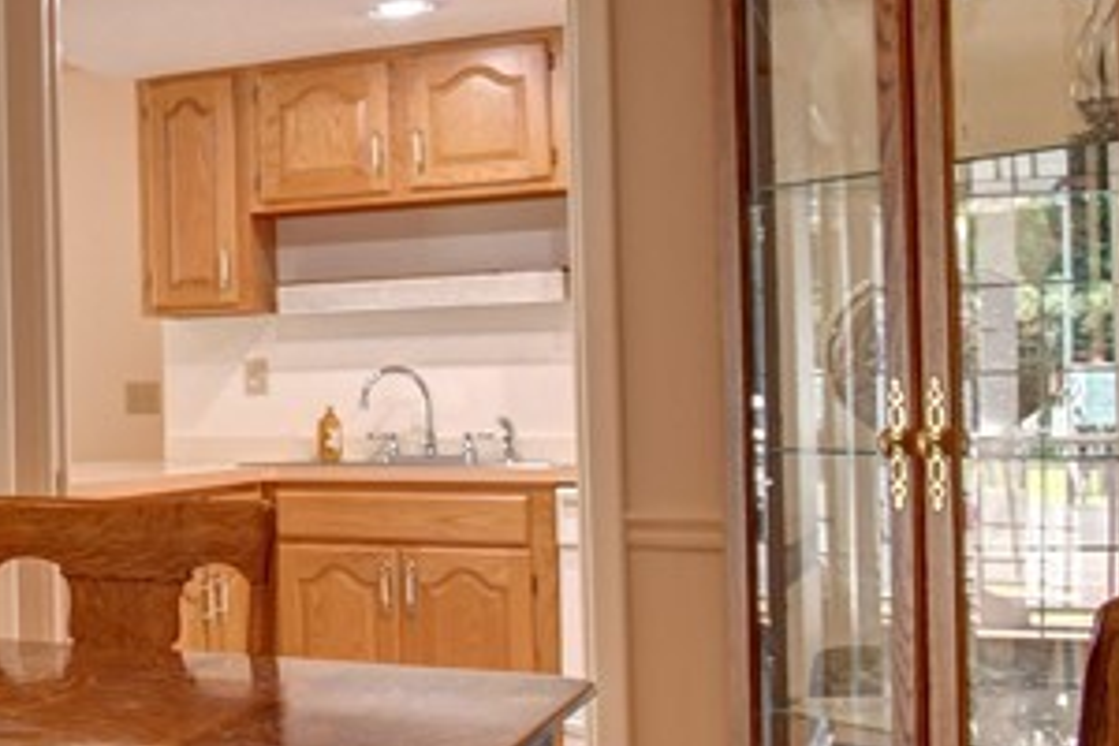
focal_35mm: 58
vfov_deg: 23.4
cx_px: -679
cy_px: 377
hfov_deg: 24.3
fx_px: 1803
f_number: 4.8
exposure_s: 1/30
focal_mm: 11
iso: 1000
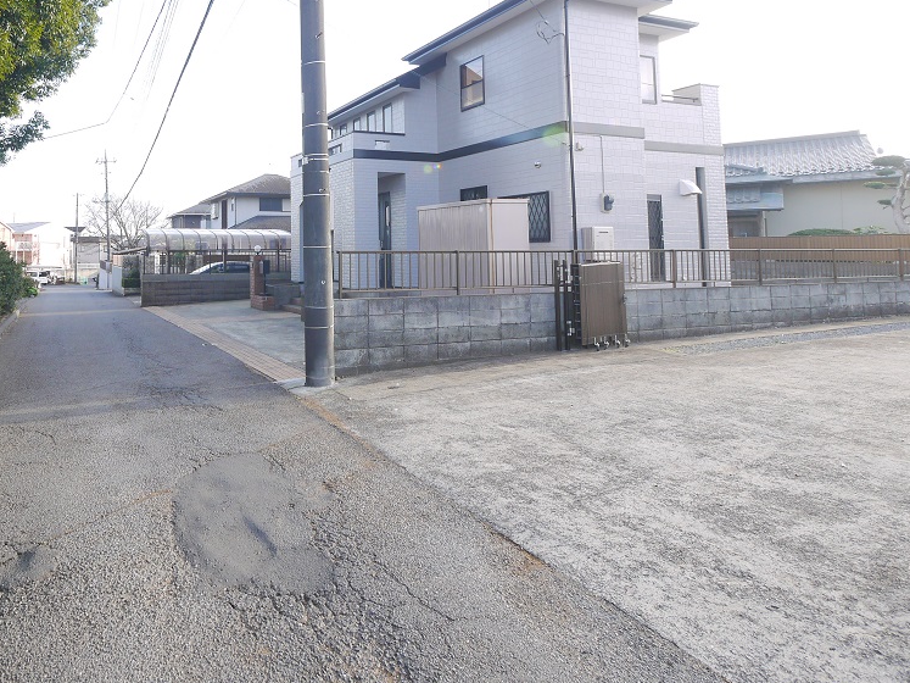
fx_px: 552
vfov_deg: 61.5
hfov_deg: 74.4
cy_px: 215
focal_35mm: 21
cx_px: 249
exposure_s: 1/125
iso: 160
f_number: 5
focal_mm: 7
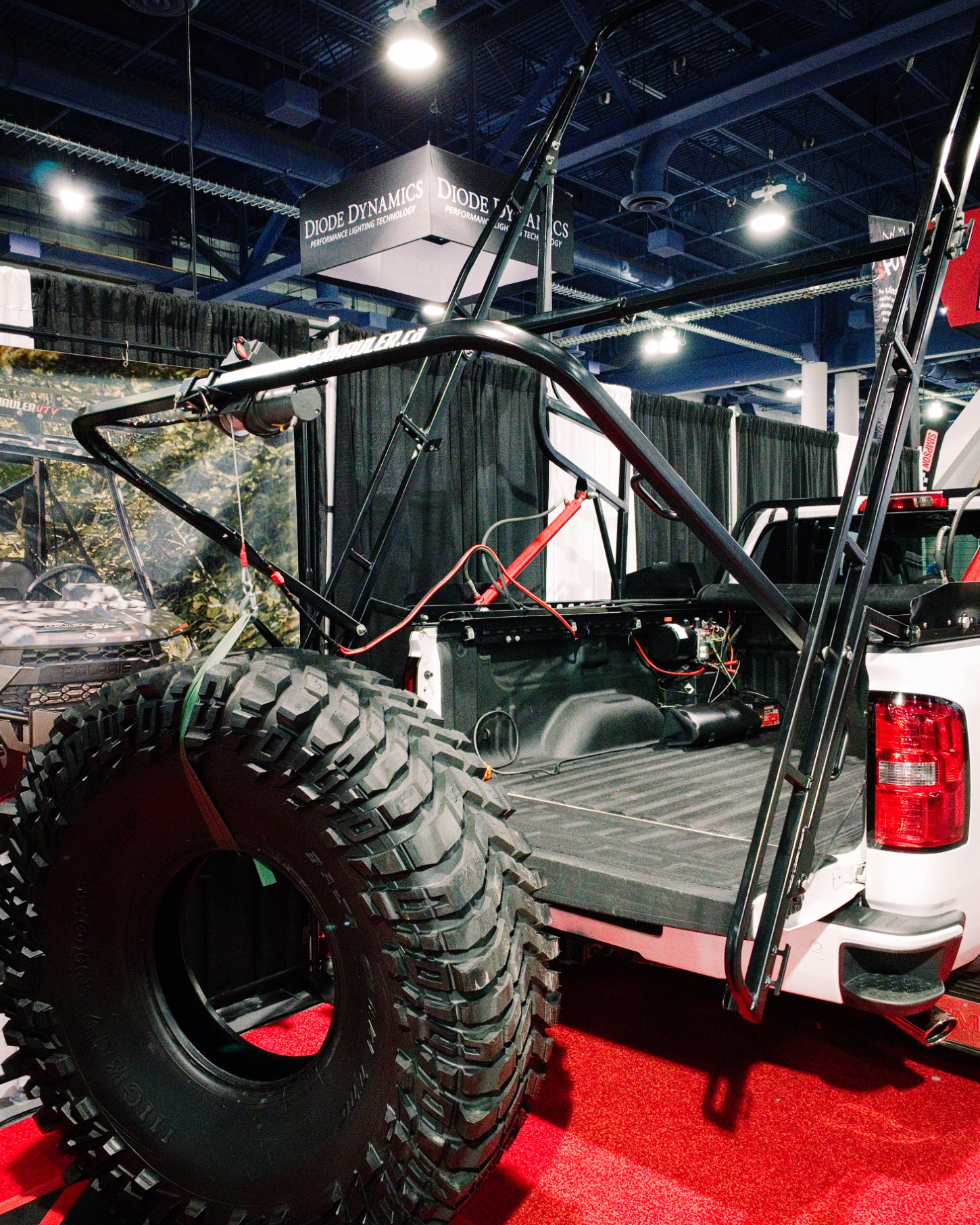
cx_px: 485
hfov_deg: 51.5
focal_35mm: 28
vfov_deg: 62.2
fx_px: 1015
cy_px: 633
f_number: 1.8
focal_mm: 4.25
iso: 250
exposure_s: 1/30
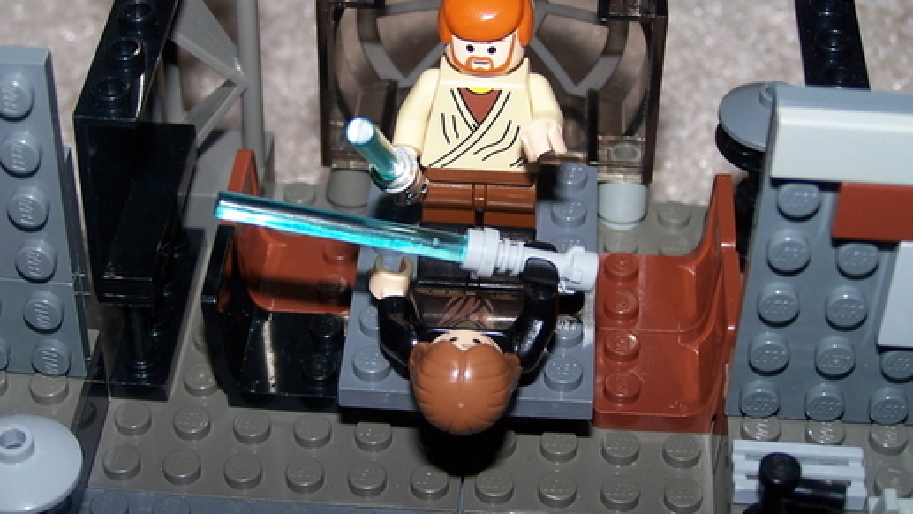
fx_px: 2010
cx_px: 456
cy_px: 196
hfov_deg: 25.6
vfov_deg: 14.6
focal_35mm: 83
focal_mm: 12.4
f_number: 3.2
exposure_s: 1/60
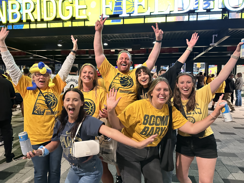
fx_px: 169
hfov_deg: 71.6
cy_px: 92
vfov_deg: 56.8
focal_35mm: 24
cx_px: 122
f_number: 1.78
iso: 800
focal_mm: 6.86
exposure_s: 1/40
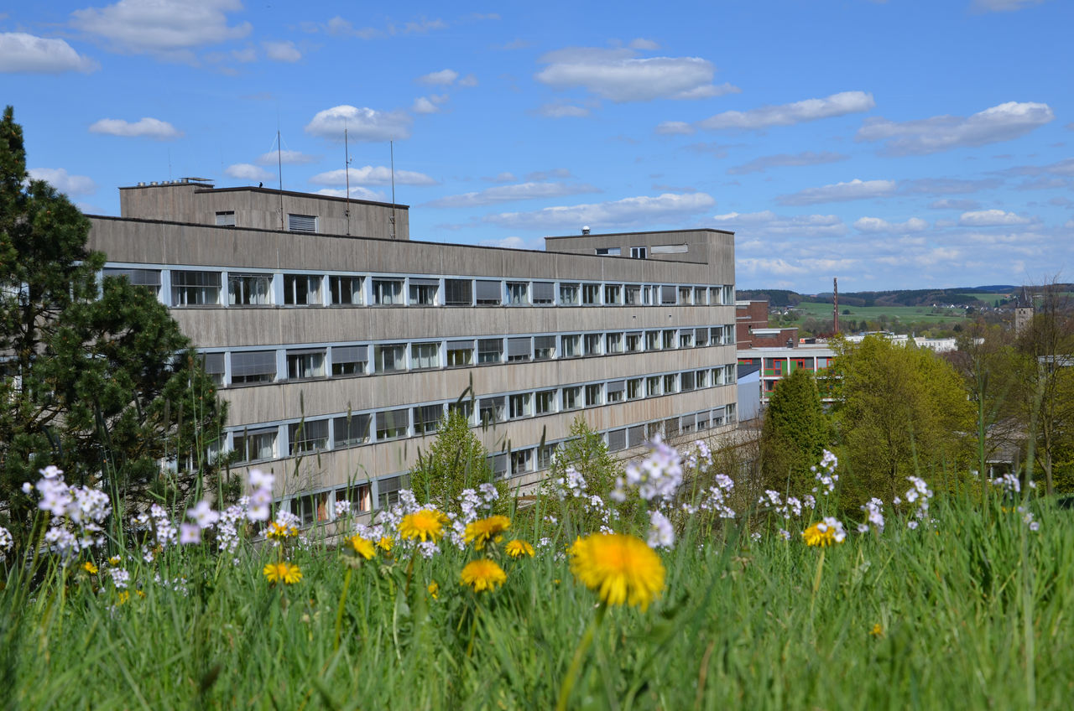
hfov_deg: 39.0
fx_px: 1518
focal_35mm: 51
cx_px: 537
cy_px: 356
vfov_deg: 26.4
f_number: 9
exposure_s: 1/320
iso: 100
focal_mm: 34
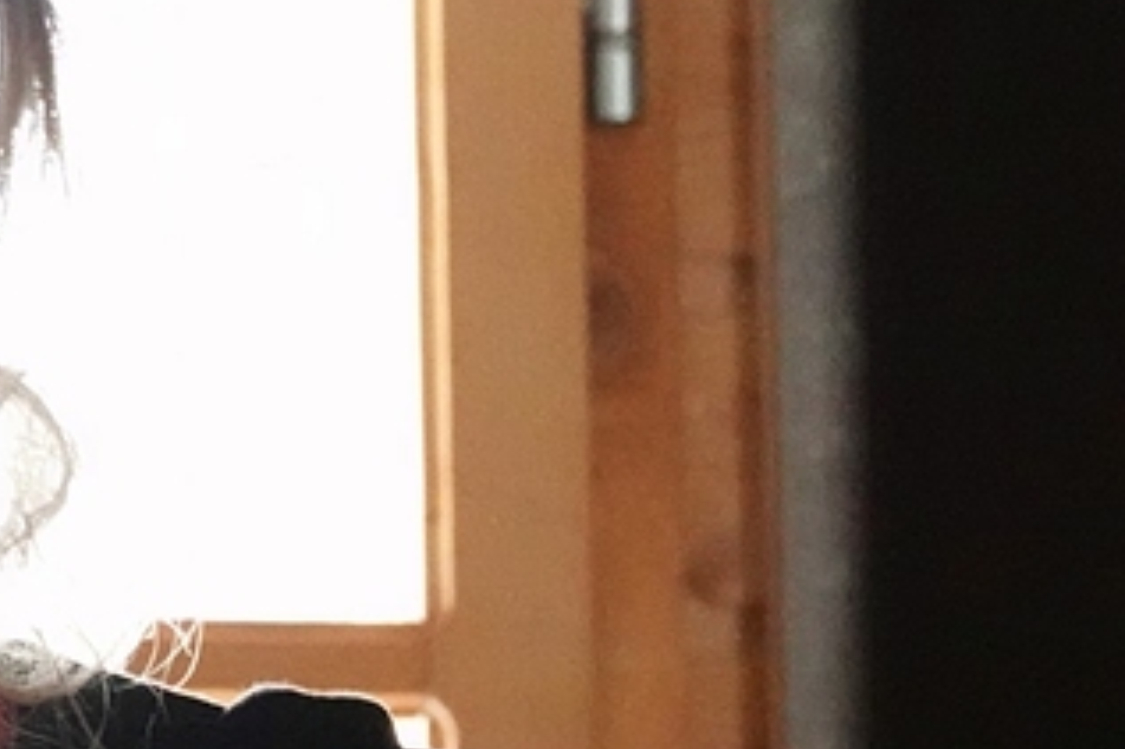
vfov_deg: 2.2
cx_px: -195
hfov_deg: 3.3
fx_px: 19708
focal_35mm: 631
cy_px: 513
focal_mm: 72
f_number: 5.6
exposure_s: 1/125
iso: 6400
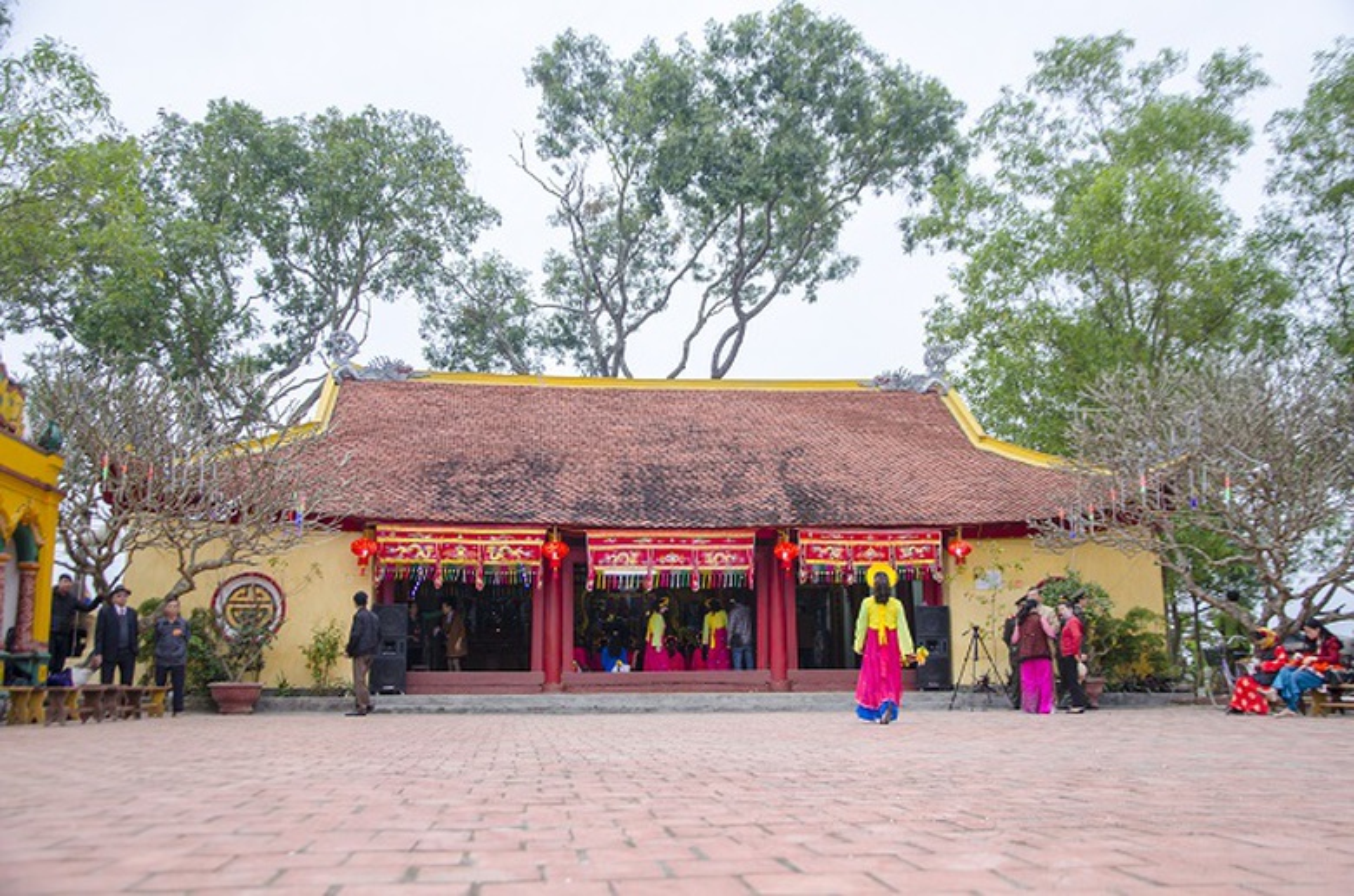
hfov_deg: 53.2
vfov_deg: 36.7
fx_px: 1351
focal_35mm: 36
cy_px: 448
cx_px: 677
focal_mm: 24
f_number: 3.8
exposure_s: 1/80
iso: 100
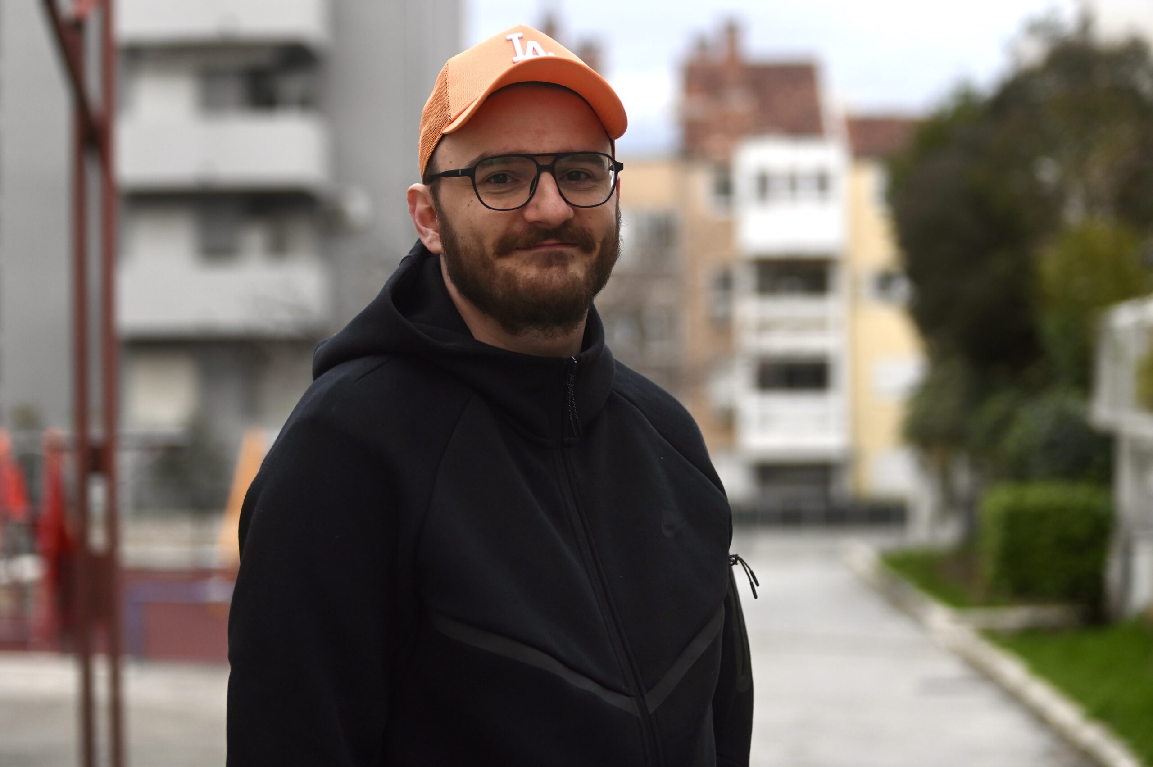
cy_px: 384
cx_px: 576
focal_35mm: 70
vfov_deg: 19.4
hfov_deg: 28.9
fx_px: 2240
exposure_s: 1/500
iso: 400
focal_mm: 70
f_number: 2.8
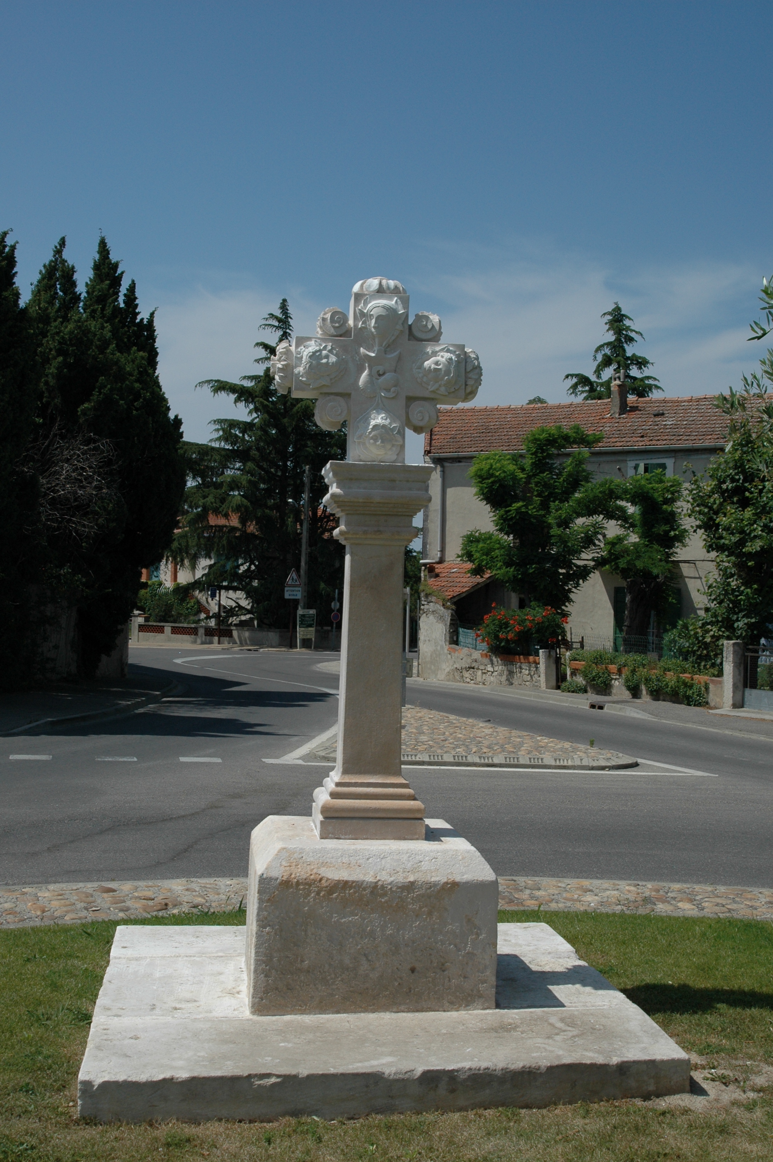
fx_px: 1355
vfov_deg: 46.4
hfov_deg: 31.8
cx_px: 386
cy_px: 581
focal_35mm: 42
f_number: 11
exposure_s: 1/500
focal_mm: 28
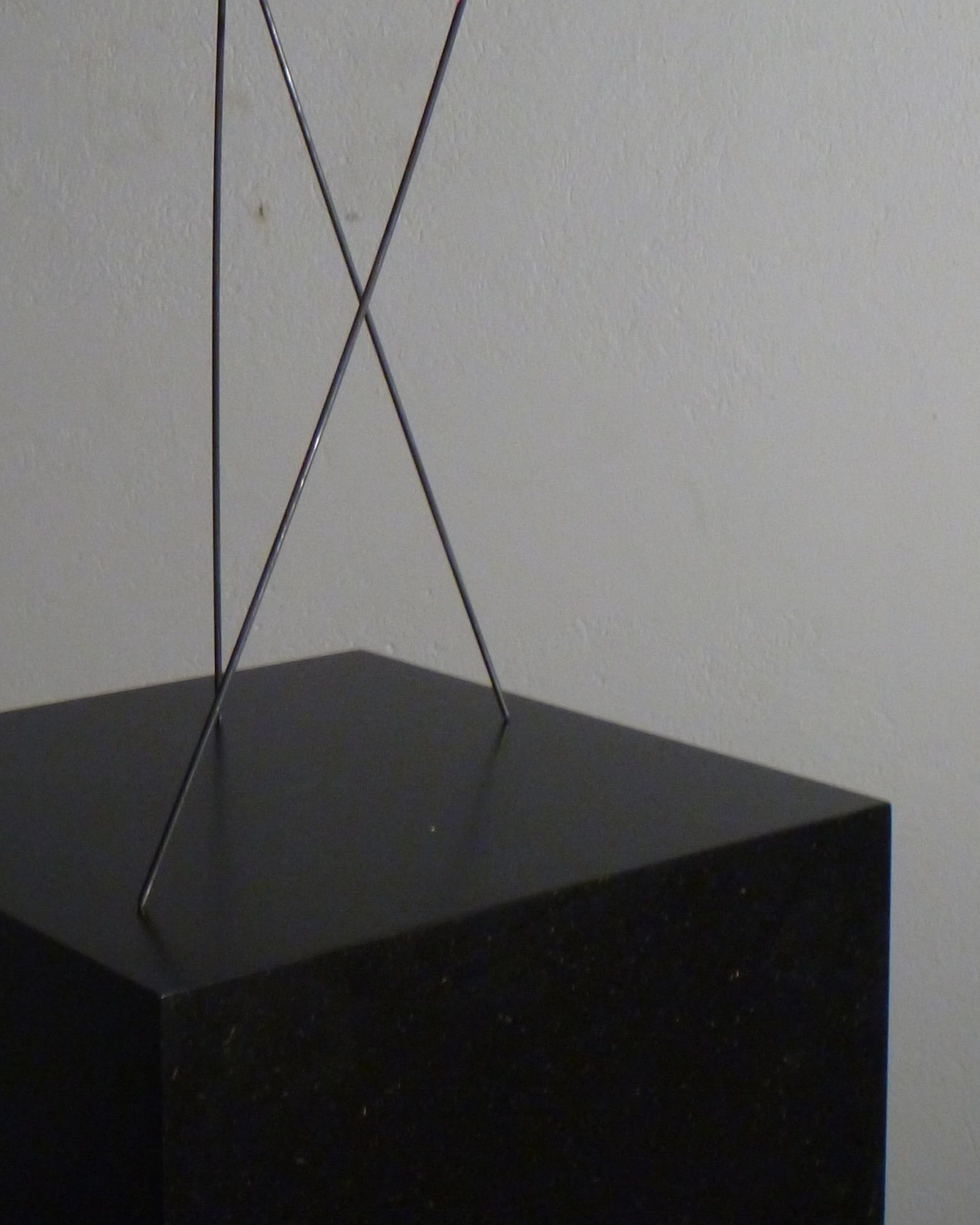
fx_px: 2465
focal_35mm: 68
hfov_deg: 22.4
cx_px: 332
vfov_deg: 27.3
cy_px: 220
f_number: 4.2
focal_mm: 7.4
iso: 400
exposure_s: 1/30
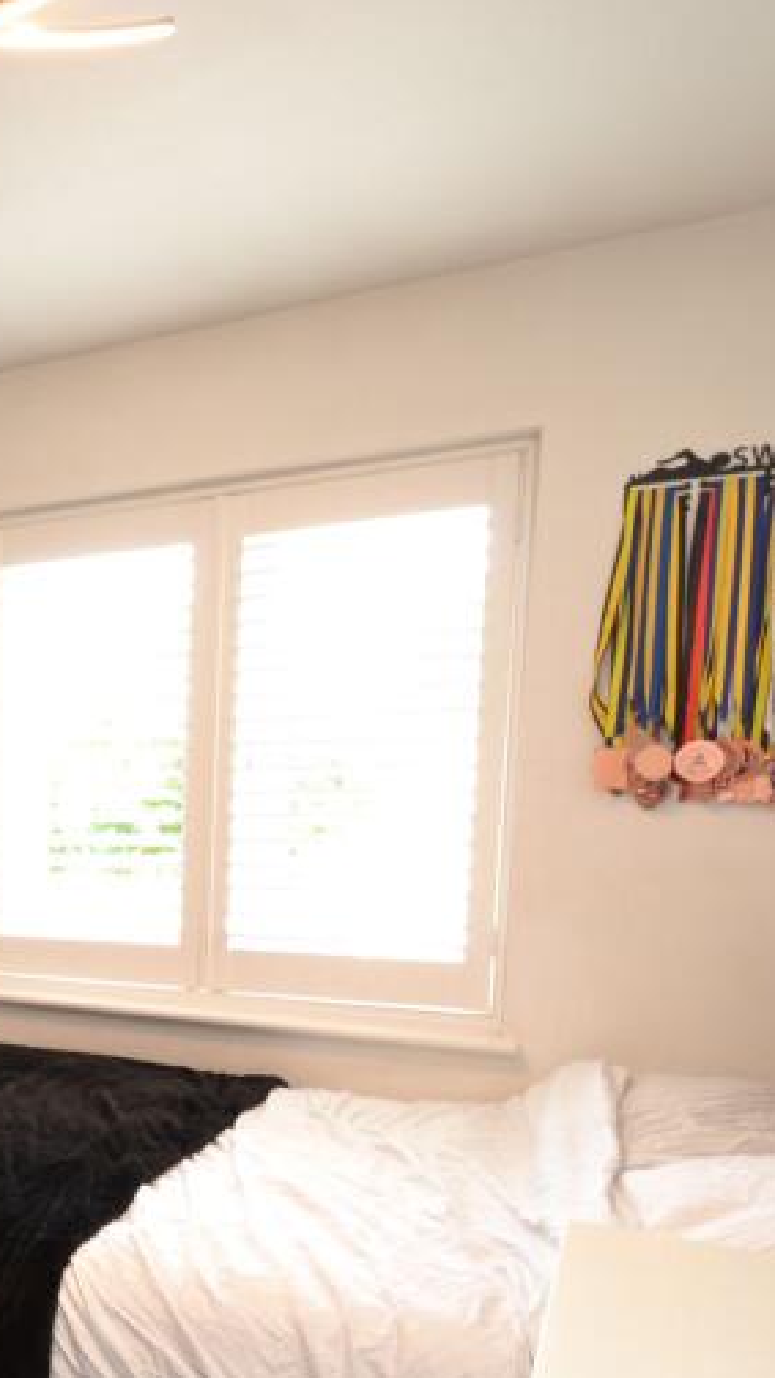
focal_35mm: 32
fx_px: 1169
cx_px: -260
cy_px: 927
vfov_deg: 59.5
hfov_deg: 29.0
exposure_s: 1/60
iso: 500
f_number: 3.5
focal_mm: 10
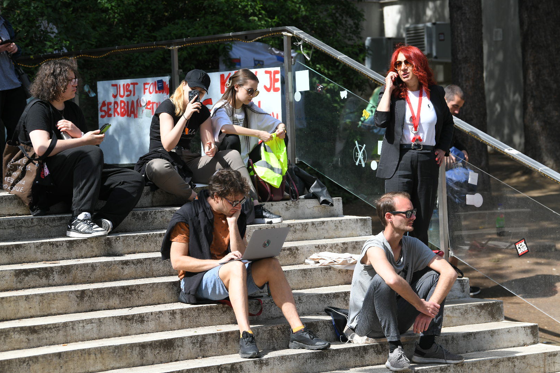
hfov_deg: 16.9
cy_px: 188
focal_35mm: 121
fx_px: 1882
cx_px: 281
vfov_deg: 11.3
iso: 200
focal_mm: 120
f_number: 5
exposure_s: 1/640
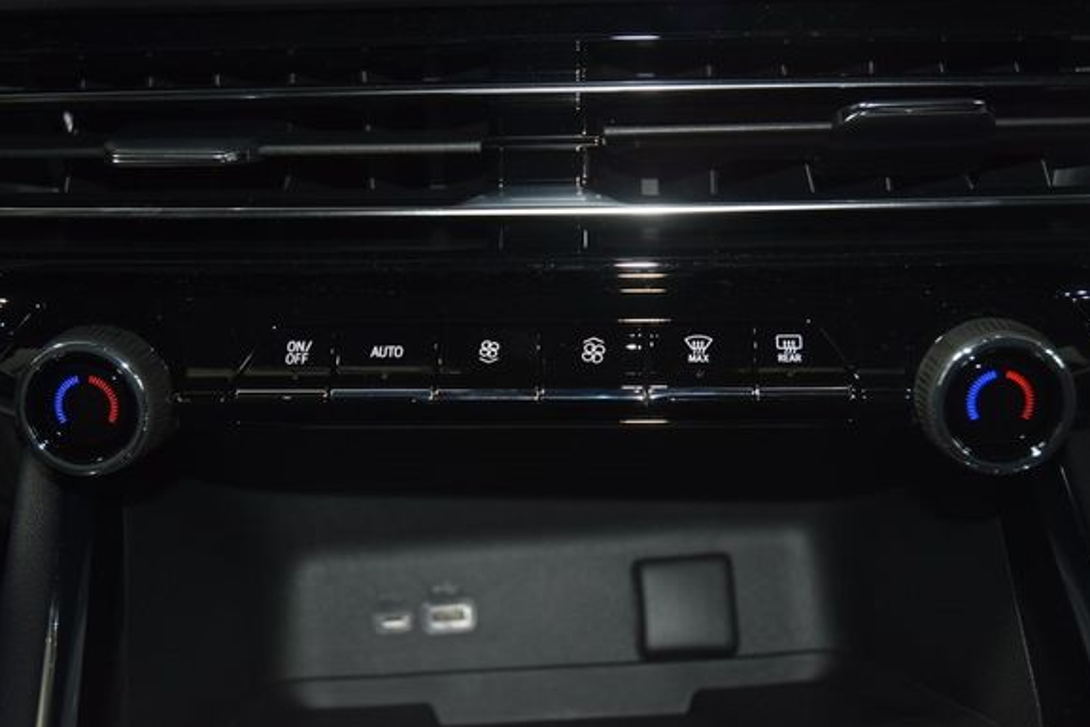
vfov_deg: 26.2
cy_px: 339
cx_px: 542
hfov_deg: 38.5
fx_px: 1561
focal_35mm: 52
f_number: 4
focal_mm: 31
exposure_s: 1/15
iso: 640
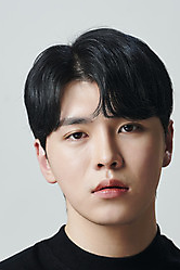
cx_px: 78
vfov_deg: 6.4
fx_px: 2407
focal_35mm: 321
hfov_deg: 4.3
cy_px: 115
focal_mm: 200
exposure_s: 1/125
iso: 64
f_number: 7.1
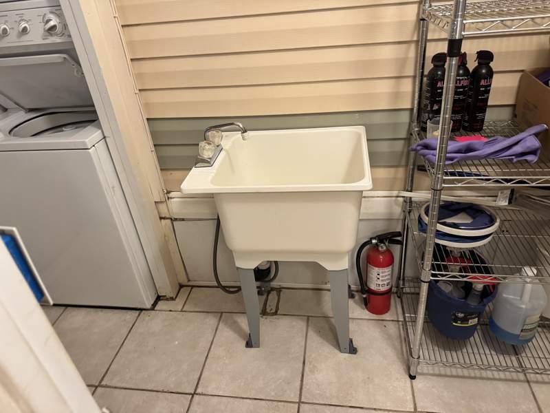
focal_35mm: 24
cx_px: 275
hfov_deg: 71.6
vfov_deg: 56.8
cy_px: 206
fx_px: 381
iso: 500
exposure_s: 1/60
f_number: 1.78
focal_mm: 6.76
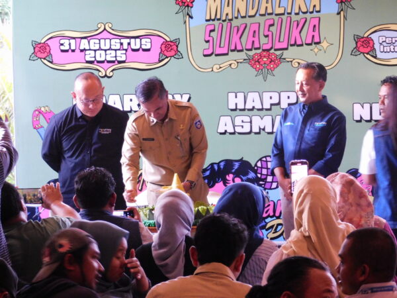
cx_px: 198
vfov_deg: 8.1
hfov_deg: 10.7
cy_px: 149
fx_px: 2110
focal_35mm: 184
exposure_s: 1/15
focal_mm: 32.7
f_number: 5.4
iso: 800
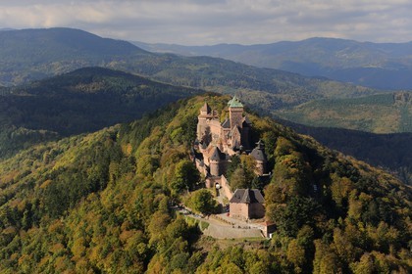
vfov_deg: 23.4
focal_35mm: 58
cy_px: 137
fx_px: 664
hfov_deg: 34.5
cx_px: 206
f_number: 5
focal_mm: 58
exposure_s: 1/800
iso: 200
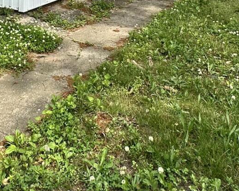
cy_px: -78
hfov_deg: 34.6
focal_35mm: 53
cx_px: 62
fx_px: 375
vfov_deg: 23.9
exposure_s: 1/556
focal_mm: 2.22
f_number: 2.2
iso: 40
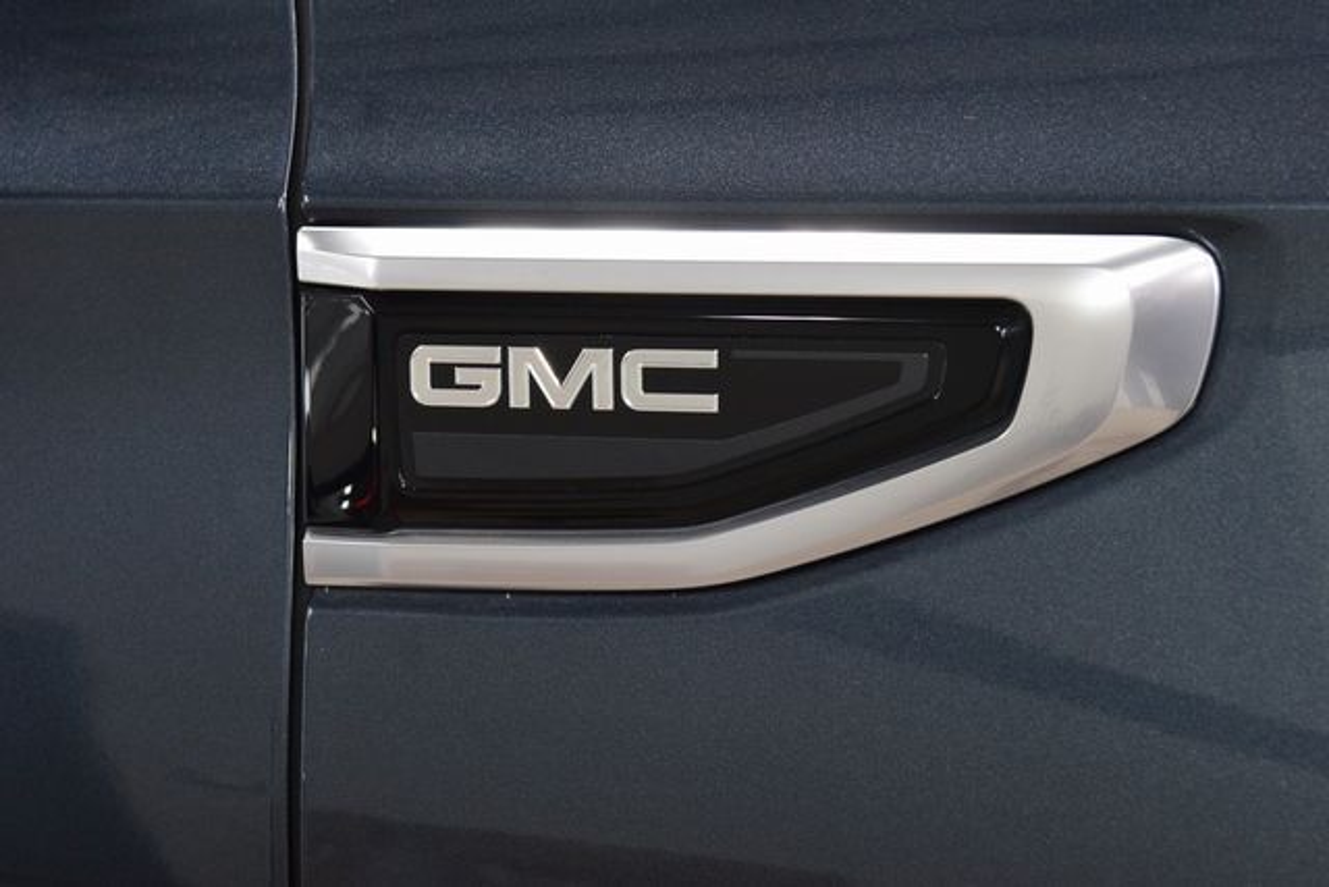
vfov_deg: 13.0
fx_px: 3877
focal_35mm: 105
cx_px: 664
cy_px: 444
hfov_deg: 19.5
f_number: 7.1
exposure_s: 1/30
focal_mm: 70
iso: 1600
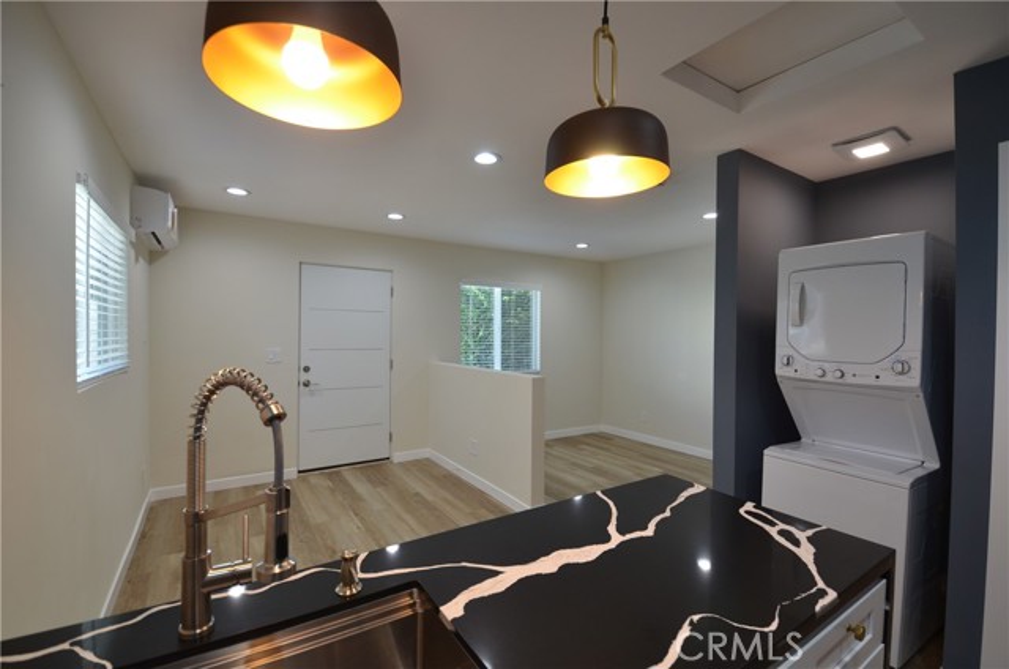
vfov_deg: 77.1
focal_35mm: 15
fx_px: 420
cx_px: 504
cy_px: 334
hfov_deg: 100.5
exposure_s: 1/80
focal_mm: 10
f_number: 4.5
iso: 400
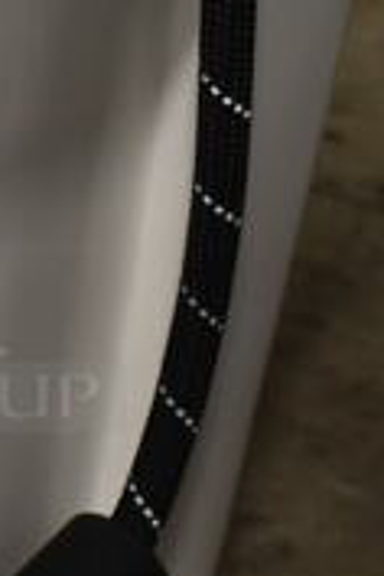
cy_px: 262
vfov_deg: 14.8
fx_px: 2224
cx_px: -234
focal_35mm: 139
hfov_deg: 9.5
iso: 800
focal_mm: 18
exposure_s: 1/30
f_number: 3.5
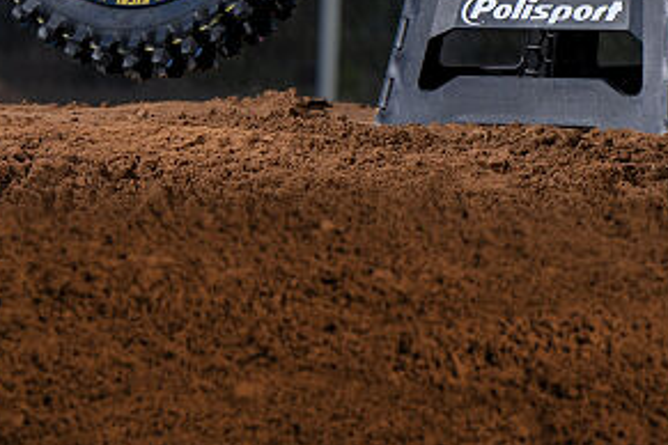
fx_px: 7180
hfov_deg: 5.3
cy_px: -498
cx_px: 762
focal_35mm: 387
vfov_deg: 3.5
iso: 200
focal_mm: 91
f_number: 5.6
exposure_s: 1/1000
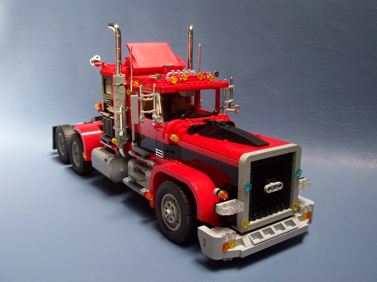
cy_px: 141
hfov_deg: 50.1
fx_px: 403
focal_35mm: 37
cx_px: 188
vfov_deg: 38.7
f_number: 2.8
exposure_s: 1/180
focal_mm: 5.6
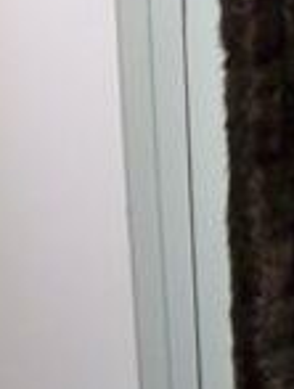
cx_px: 485
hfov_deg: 9.4
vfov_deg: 12.3
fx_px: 1714
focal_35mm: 152
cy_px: -212
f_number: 3.1
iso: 200
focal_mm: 6.3
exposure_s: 1/30
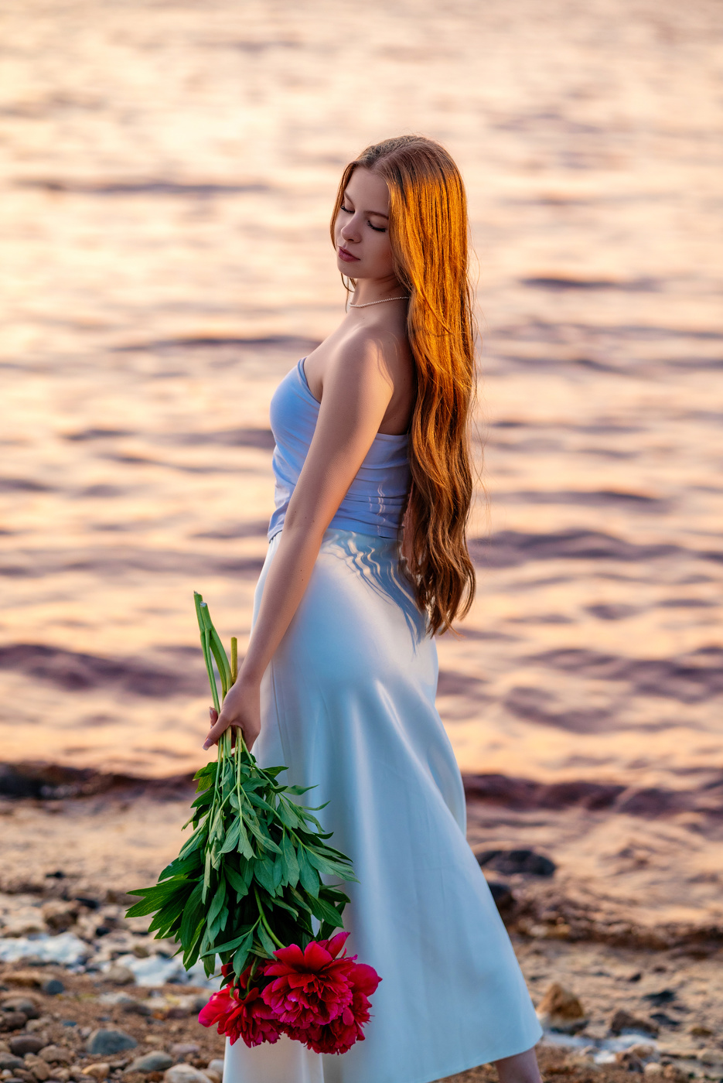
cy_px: 542
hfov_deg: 13.1
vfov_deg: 19.4
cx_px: 362
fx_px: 3159
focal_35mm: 105
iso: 800
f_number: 2.8
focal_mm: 105
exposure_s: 1/200
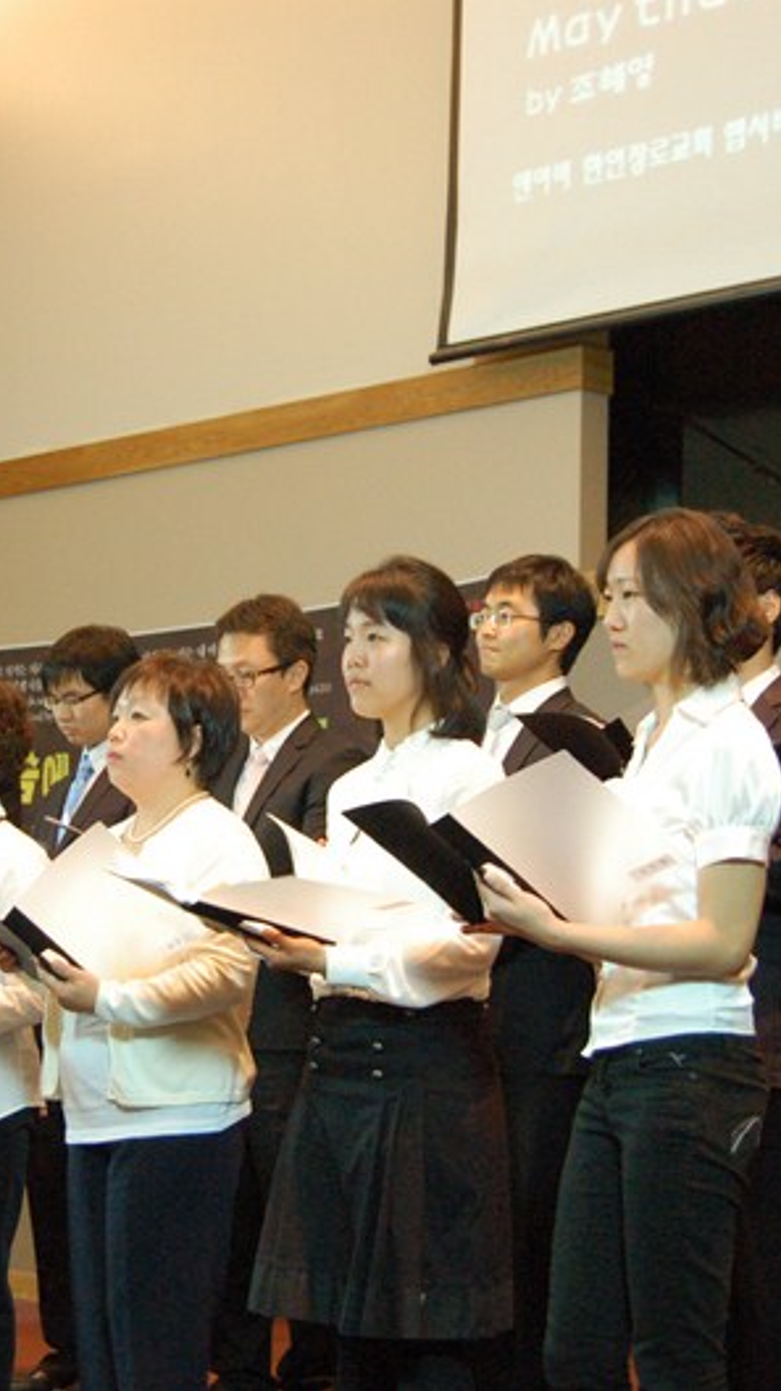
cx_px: 176
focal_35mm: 76
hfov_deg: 15.8
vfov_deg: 27.9
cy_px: 694
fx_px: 2802
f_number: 4.5
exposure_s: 1/20
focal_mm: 32
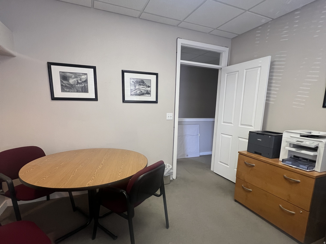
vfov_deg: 89.9
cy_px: 122
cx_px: 163
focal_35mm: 13
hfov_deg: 106.2
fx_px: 122
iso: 250
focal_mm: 1.57
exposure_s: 1/120
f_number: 1.8
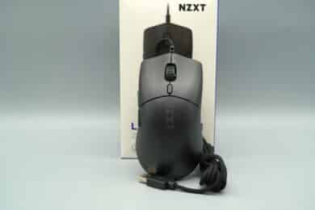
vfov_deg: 19.7
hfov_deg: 29.2
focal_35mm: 69
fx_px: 604
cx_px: 158
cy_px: 105
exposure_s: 1/80
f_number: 8
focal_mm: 69
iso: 400
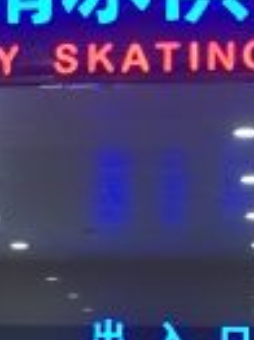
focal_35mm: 155
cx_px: 53
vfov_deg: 12.5
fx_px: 1519
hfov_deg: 9.5
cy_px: 384
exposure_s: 1/60
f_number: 2.2
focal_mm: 4.15
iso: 32
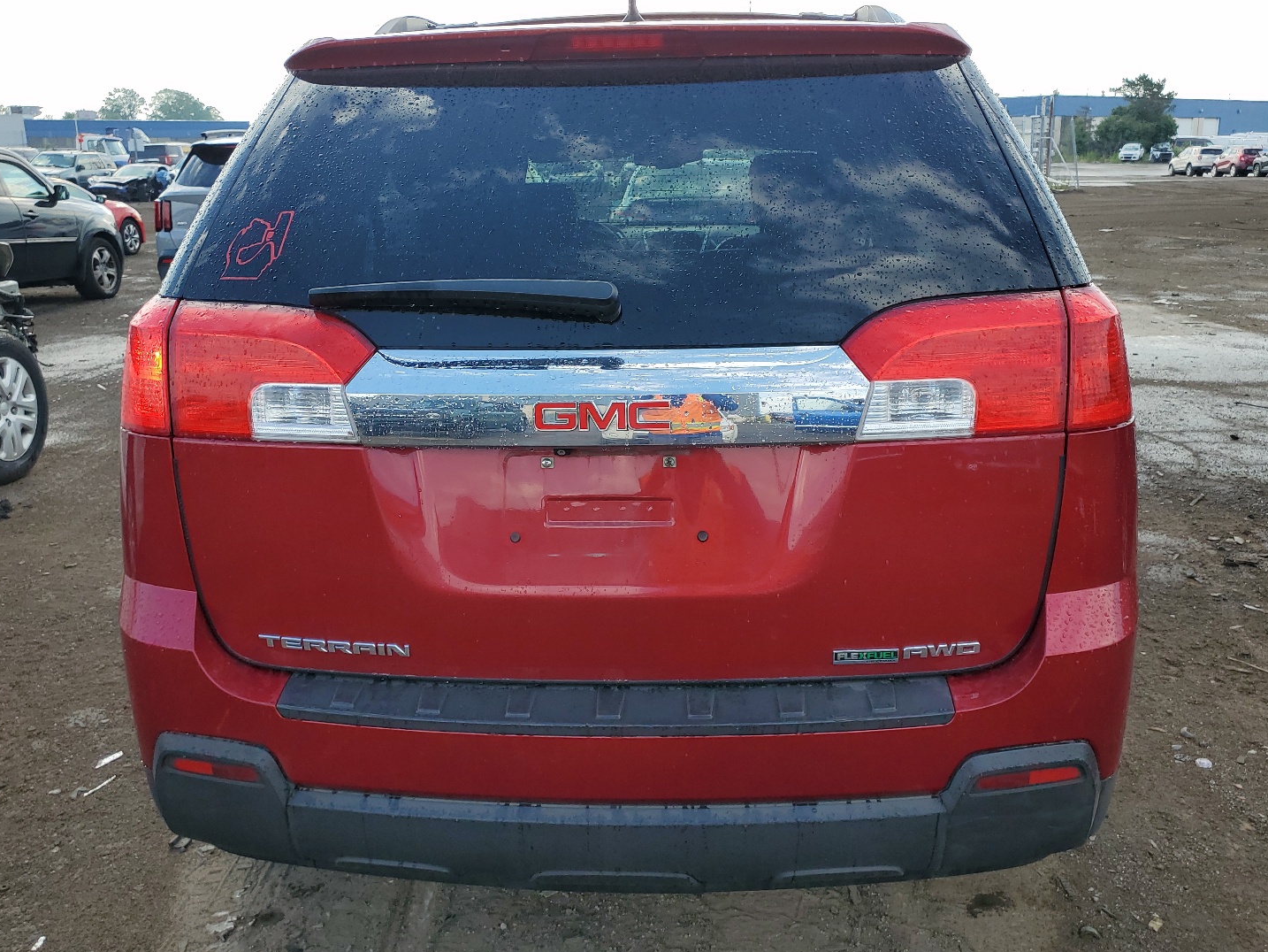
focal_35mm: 29
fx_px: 1062
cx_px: 627
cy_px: 440
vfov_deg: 48.2
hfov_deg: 61.6
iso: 50
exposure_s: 1/909
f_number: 1.5
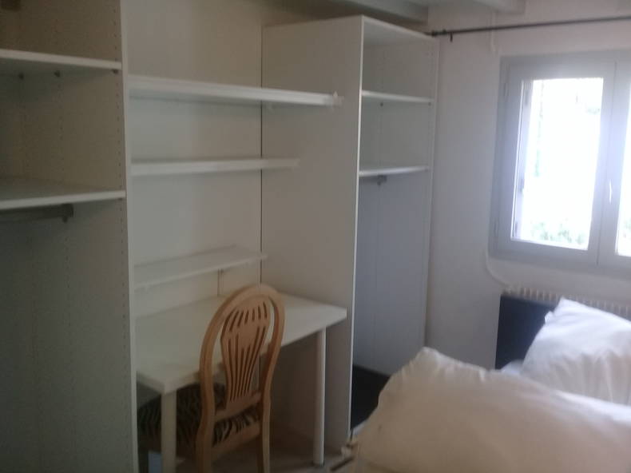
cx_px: 316
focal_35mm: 31
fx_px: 565
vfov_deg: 45.4
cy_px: 236
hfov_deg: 58.4
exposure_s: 1/33
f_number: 2.2
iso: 80
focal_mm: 3.3
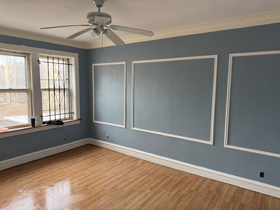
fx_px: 194
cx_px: 140
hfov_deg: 71.6
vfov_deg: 56.8
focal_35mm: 24
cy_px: 105
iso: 200
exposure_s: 1/120
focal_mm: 6.76
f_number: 1.78
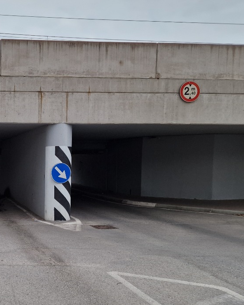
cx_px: 16
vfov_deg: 46.7
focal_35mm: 39
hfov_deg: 35.6
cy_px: 177
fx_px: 352
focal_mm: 6.4
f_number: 1.8
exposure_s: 1/180
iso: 125
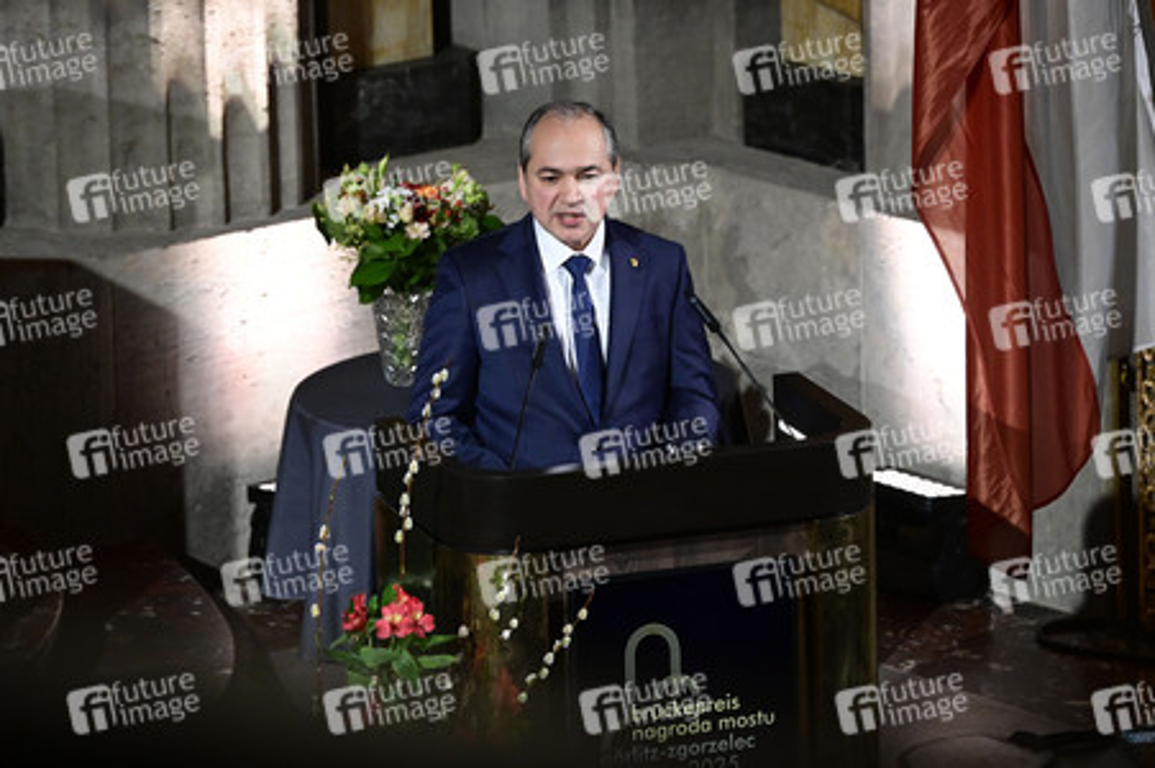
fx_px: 6412
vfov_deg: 6.9
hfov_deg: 10.3
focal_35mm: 200
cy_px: 384
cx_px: 578
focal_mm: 200
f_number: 5
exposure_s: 1/200
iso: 4000
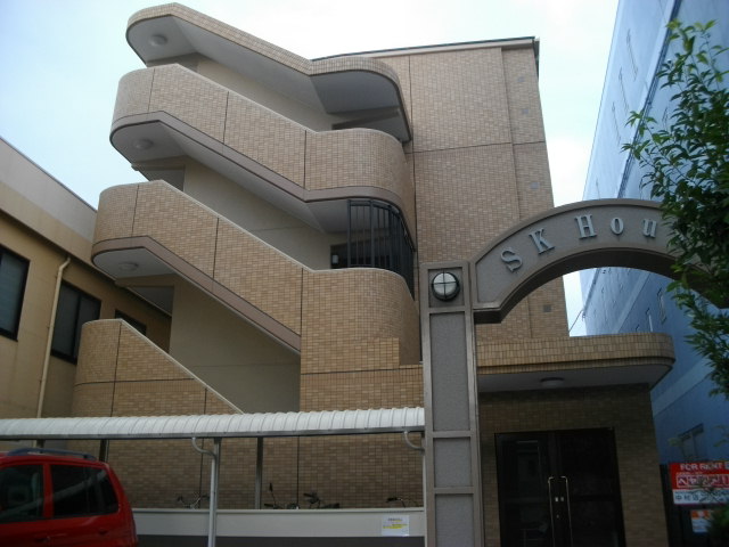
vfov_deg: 45.4
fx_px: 653
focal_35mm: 31
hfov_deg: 58.4
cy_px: 274
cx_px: 364
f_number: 2.9
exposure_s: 1/160
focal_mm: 5.7
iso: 100
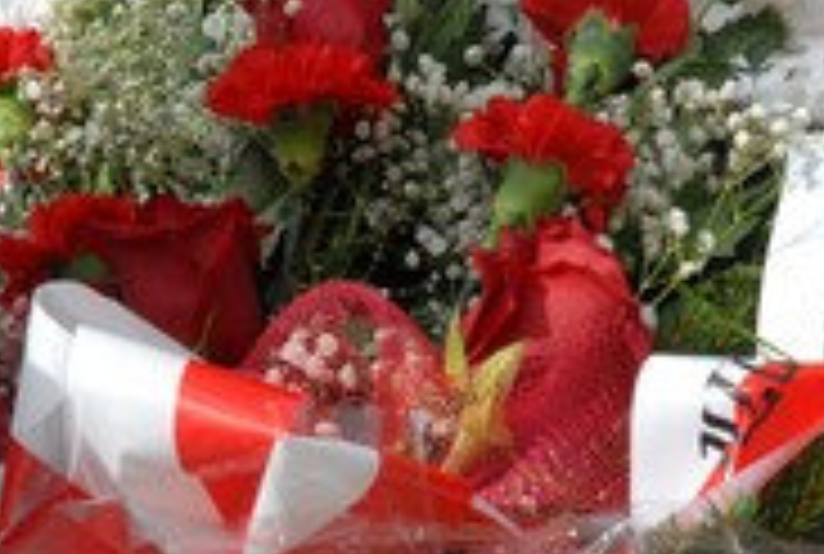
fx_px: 5576
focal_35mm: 243
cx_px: 347
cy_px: 302
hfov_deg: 8.5
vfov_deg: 5.7
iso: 200
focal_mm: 70
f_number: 5.6
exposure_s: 1/500
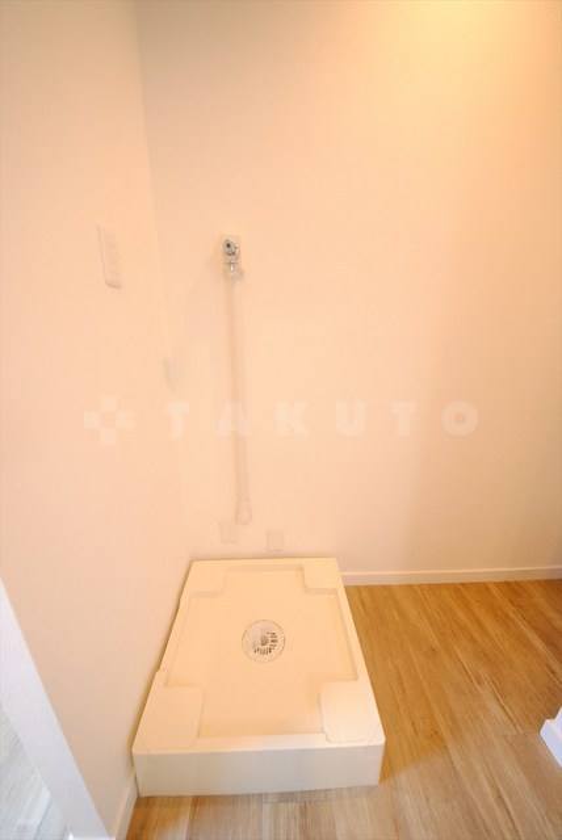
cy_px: 420
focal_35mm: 12
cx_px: 281
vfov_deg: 112.6
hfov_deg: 90.1
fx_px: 280
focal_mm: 8
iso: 800
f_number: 4.5
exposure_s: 1/30
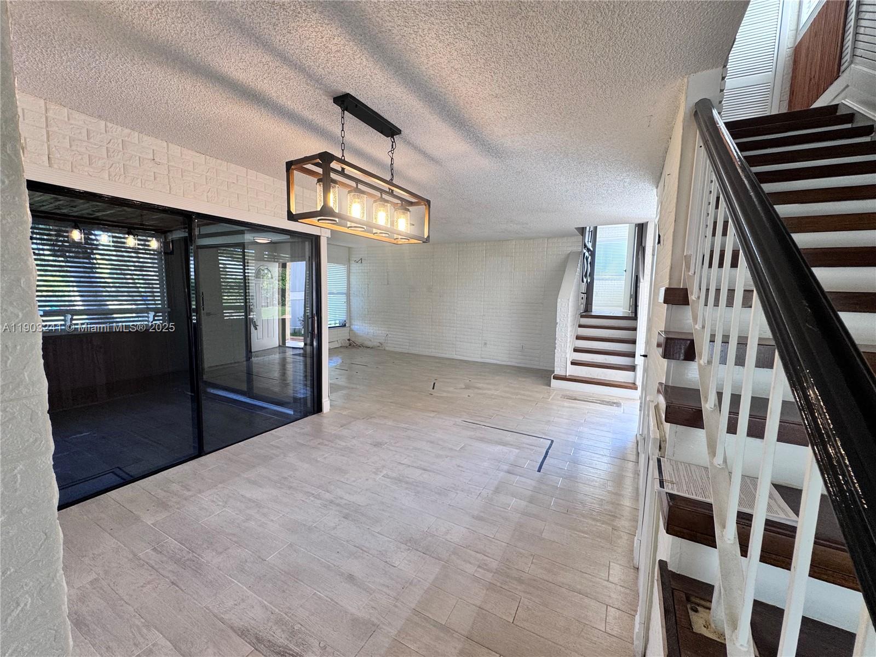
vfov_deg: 85.7
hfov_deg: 102.1
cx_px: 438
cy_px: 328
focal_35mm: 14
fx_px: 354
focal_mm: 2.22
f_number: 2.2
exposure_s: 1/120
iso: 125
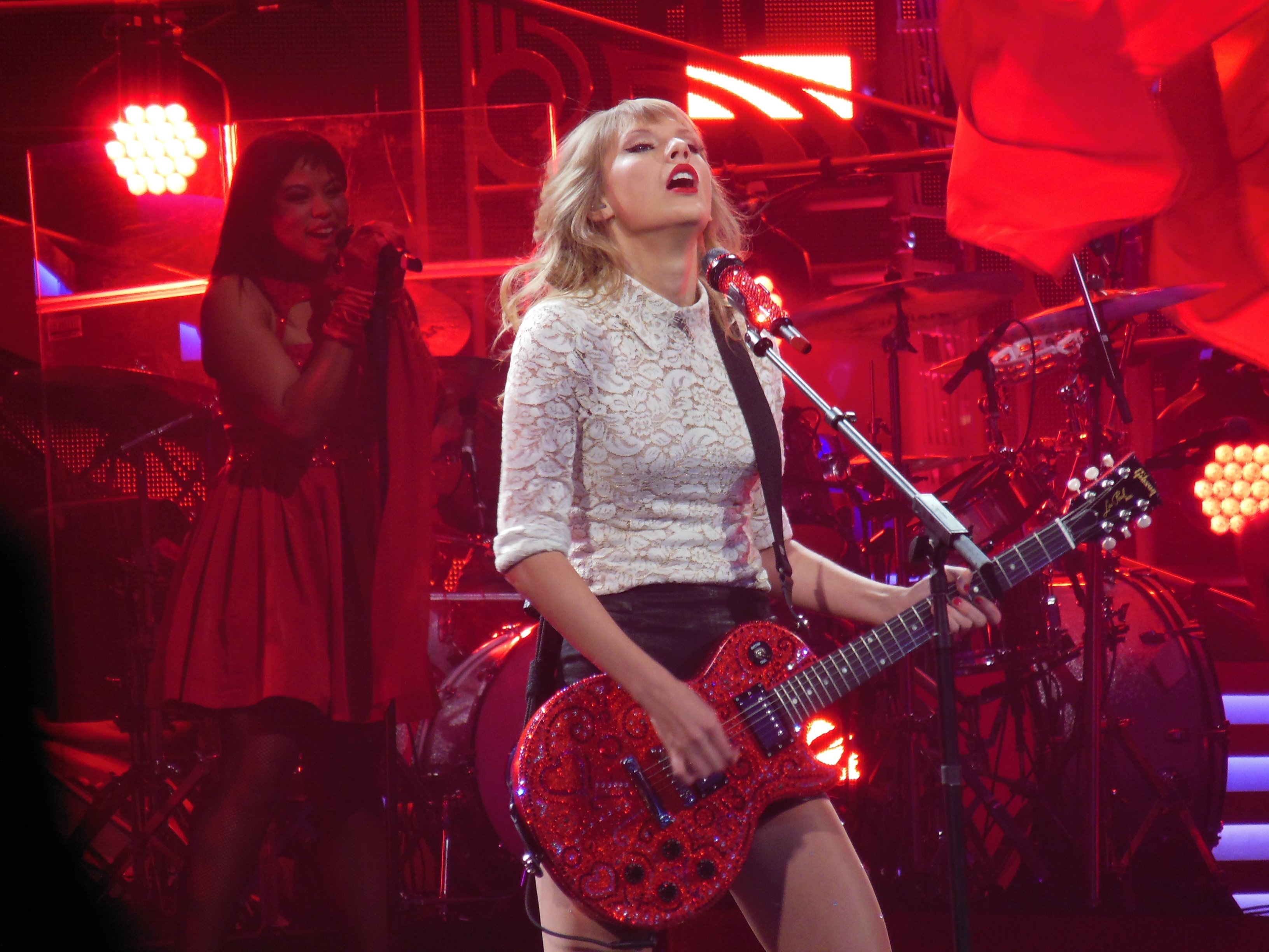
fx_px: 16643
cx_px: 634
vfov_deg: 3.3
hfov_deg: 4.4
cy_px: 476
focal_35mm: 454
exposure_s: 1/80
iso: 400
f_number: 5.9
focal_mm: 81
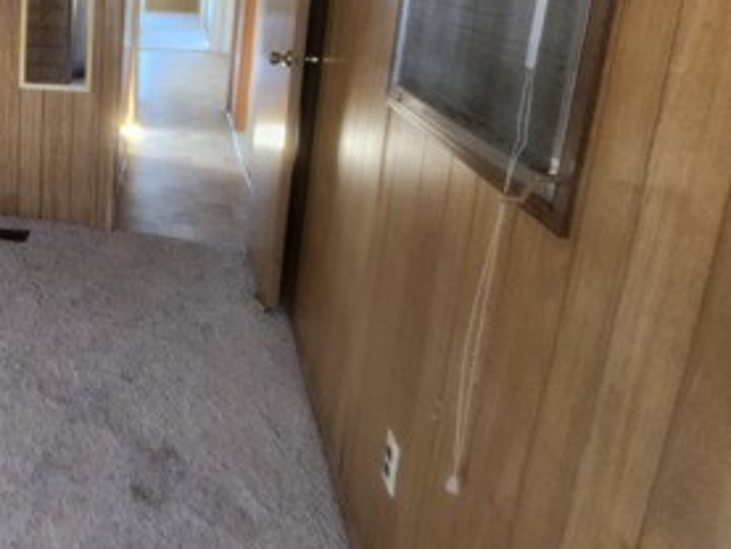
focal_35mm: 30
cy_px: 92
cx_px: -95
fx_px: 634
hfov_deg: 44.0
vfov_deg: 44.1
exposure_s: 1/30
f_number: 2.2
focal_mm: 2.2
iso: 400
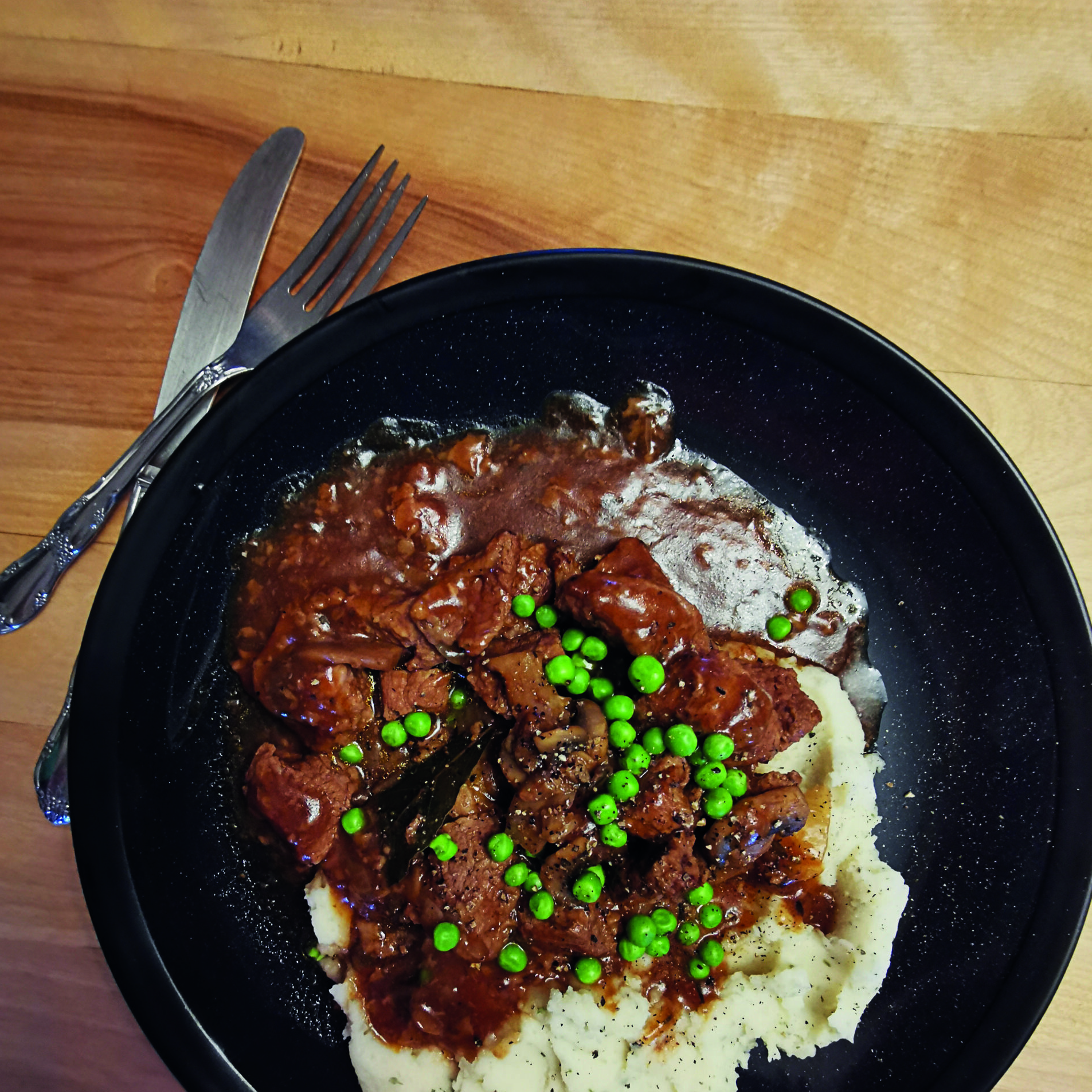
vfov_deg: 75.9
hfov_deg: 77.7
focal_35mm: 19
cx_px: 547
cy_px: 703
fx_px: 678
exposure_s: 1/16.7
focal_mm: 2.35
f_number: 2.2
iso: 800
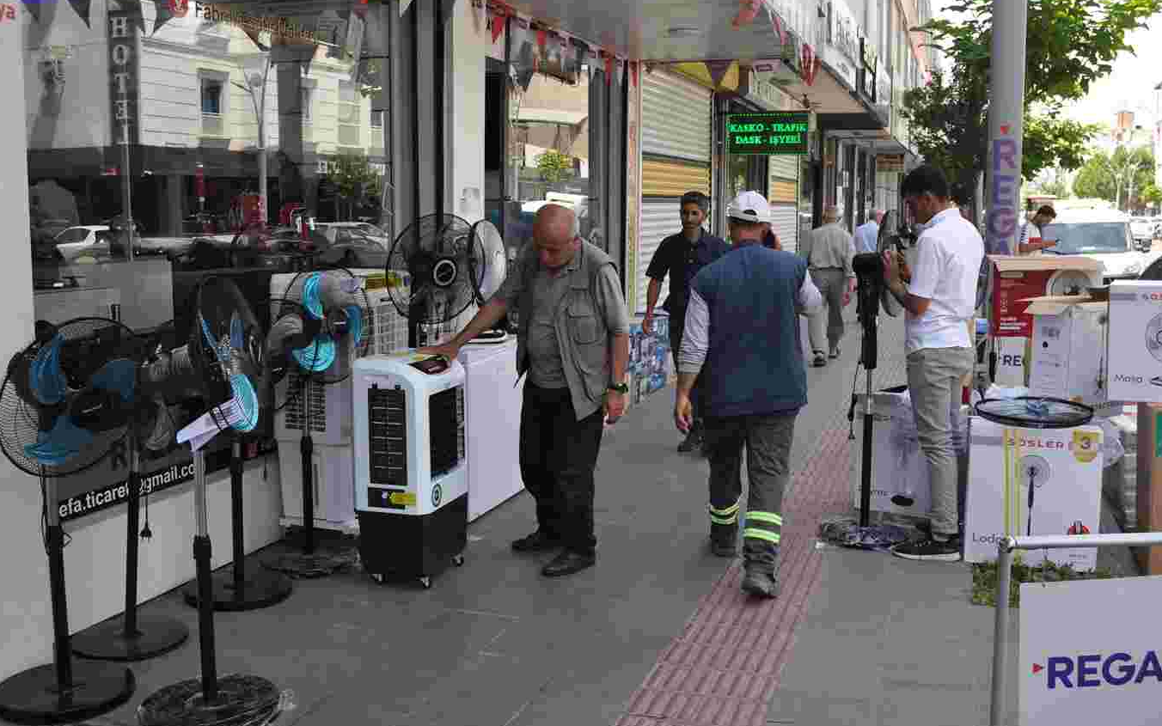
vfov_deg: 35.8
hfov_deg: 54.6
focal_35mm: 36
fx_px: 1125
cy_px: 367
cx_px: 584
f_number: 5.6
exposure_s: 1/125
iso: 200
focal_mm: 23
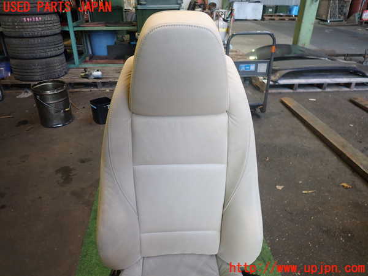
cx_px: 184
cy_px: 138
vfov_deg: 54.9
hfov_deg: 69.4
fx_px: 266
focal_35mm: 25
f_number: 2
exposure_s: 1/40
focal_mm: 4.5
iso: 200
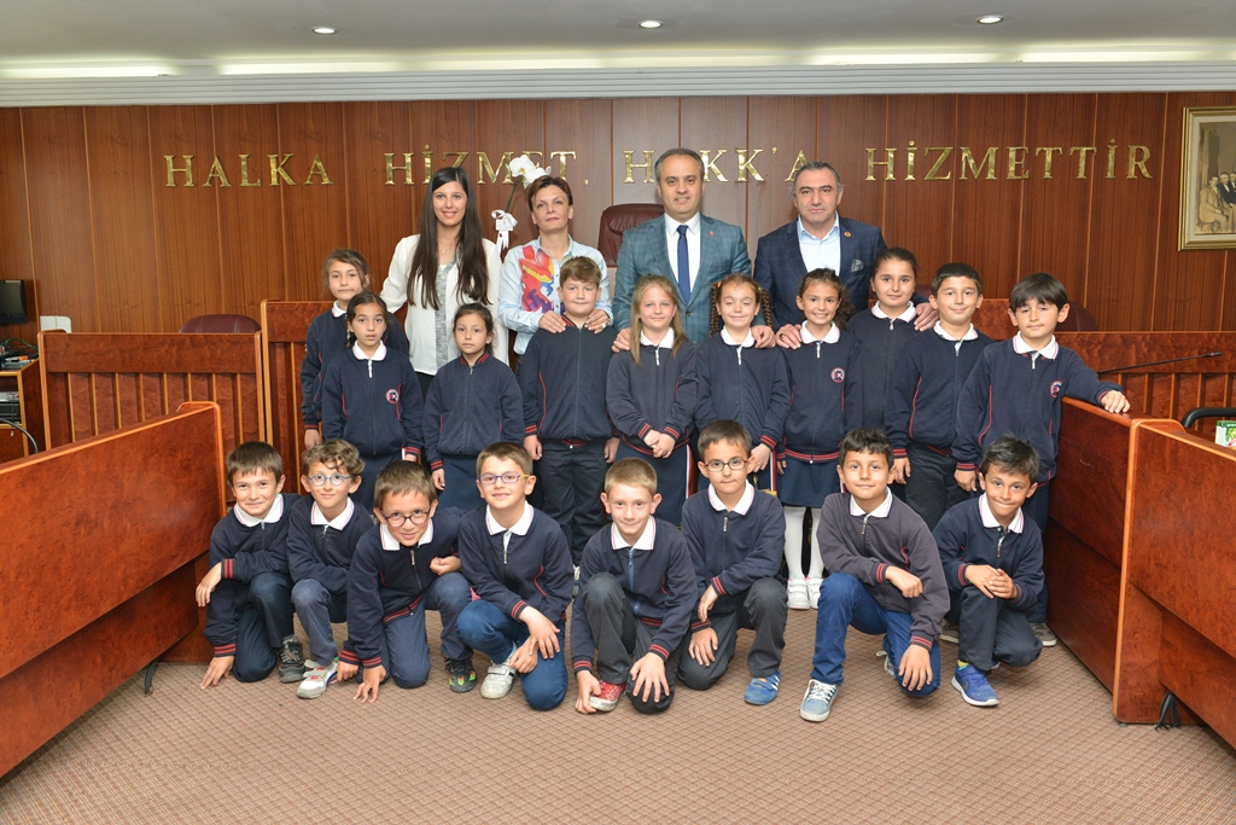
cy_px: 412
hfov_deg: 63.7
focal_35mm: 29
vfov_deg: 45.0
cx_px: 618
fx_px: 996
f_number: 6.3
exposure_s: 1/250
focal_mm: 29
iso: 1000
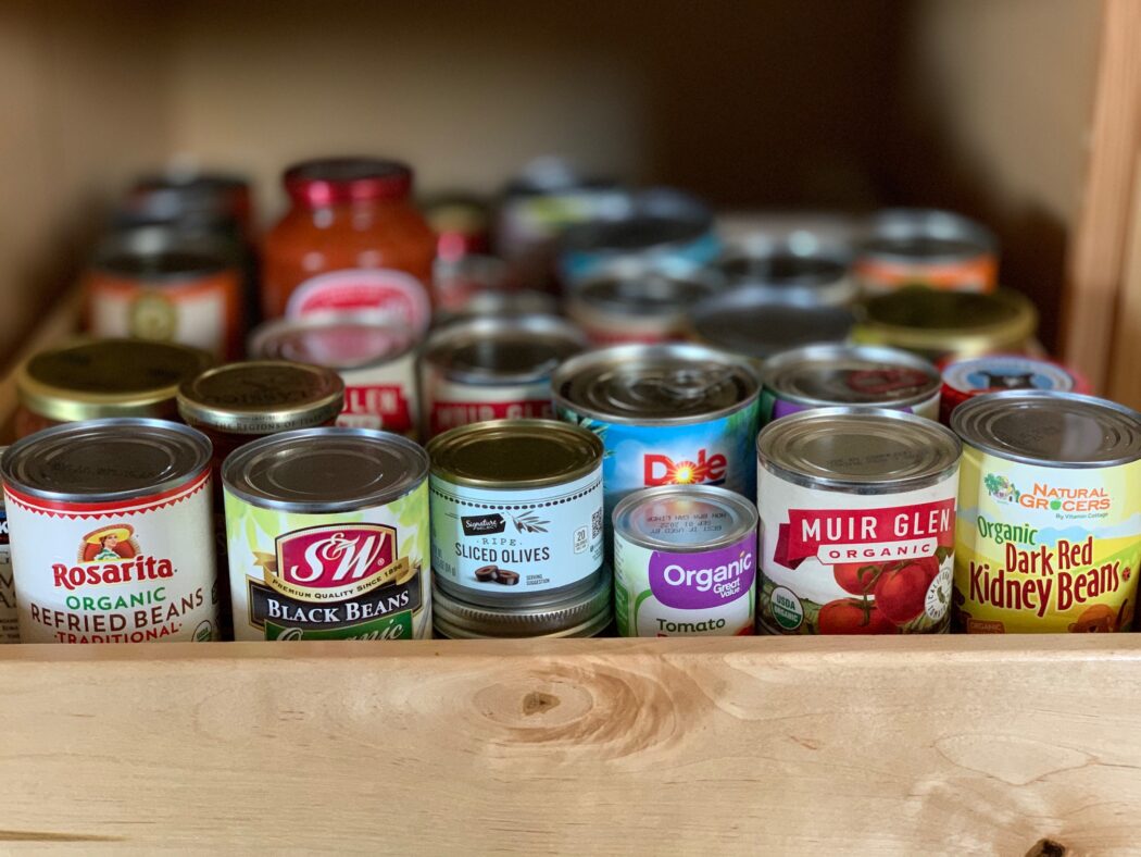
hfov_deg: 36.8
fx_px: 1714
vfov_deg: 28.0
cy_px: 428
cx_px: 570
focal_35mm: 52
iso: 400
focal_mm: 6
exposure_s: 1/60
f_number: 2.4
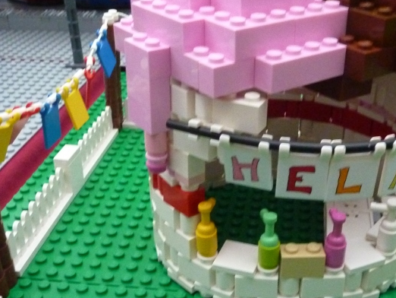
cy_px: 192
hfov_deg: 38.8
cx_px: 222
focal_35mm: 49
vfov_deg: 29.5
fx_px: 561
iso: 640
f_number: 3.3
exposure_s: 1/30
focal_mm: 4.1
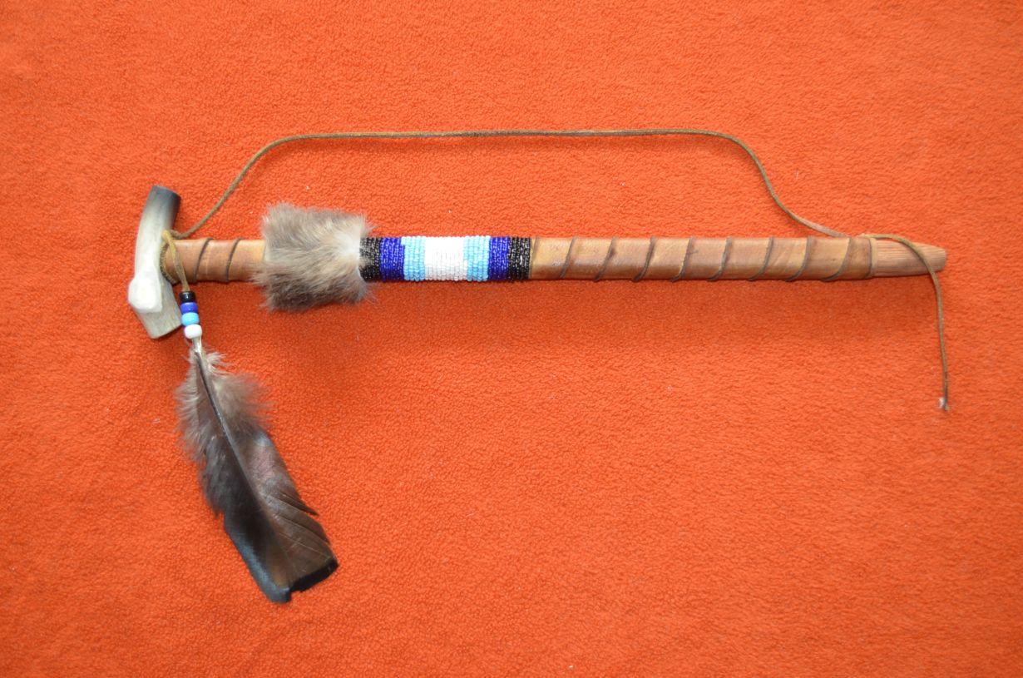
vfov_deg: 34.1
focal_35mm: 39
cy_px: 339
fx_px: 1106
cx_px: 512
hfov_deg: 49.6
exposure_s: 1/60
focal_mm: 26
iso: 1600
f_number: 4.2
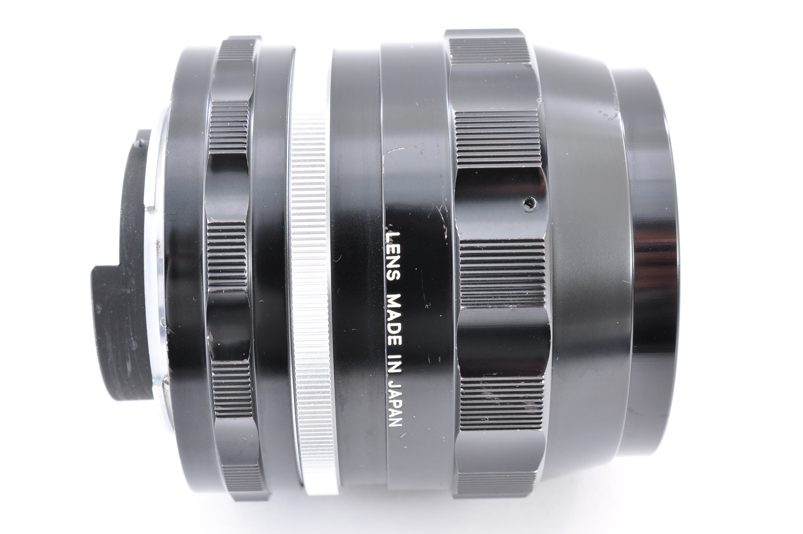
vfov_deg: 22.6
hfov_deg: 33.4
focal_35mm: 60
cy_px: 267
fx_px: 1337
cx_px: 402
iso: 200
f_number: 16
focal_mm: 40
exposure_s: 1/200
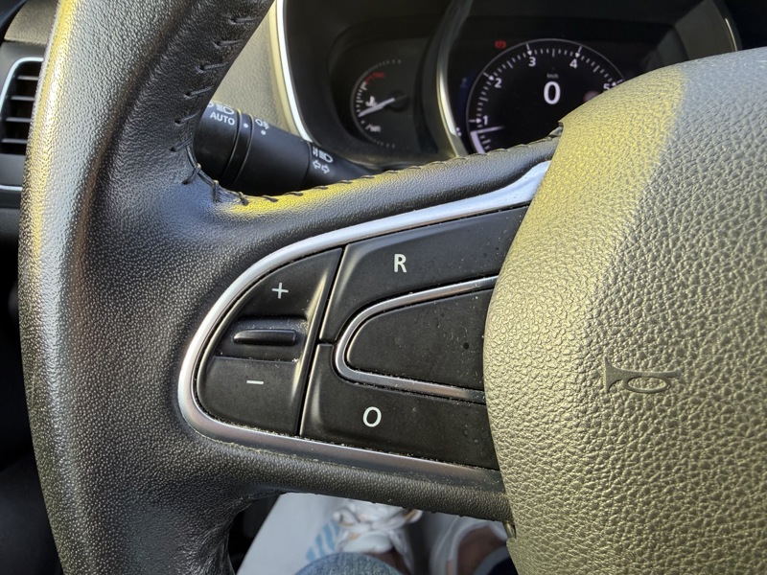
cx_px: 384
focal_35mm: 24
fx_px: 532
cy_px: 288
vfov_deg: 56.8
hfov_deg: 71.6
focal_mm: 2.22
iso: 100
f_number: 2.2
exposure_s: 1/121
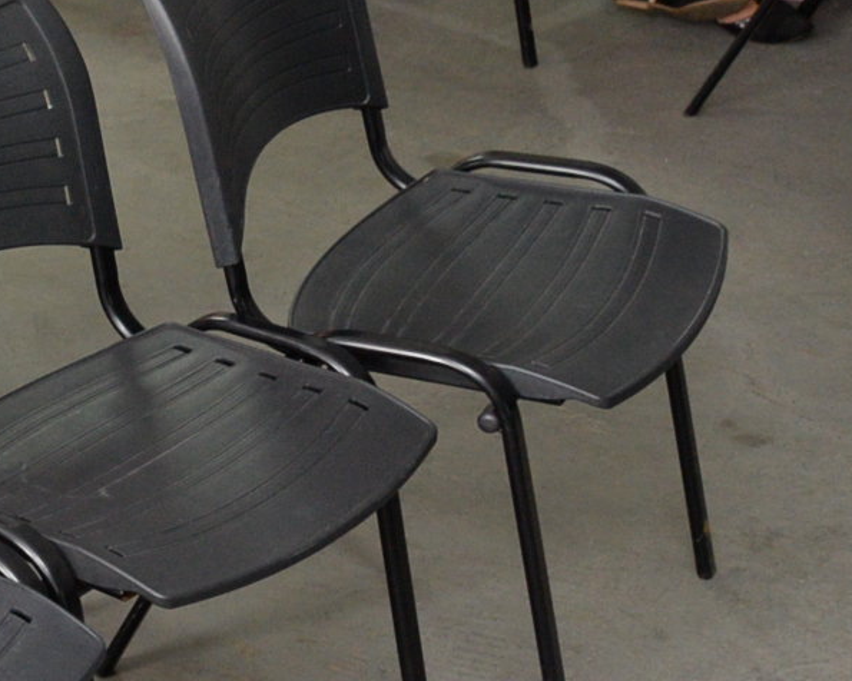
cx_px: -832
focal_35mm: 114
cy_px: 252
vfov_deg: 13.5
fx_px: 2875
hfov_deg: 14.2
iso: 1600
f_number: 4.5
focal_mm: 24
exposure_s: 1/60
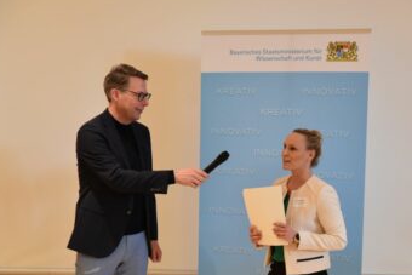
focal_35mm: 79
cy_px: 188
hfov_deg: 25.7
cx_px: 221
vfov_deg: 17.2
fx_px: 904
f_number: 2.8
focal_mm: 56
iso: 4000
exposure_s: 1/125
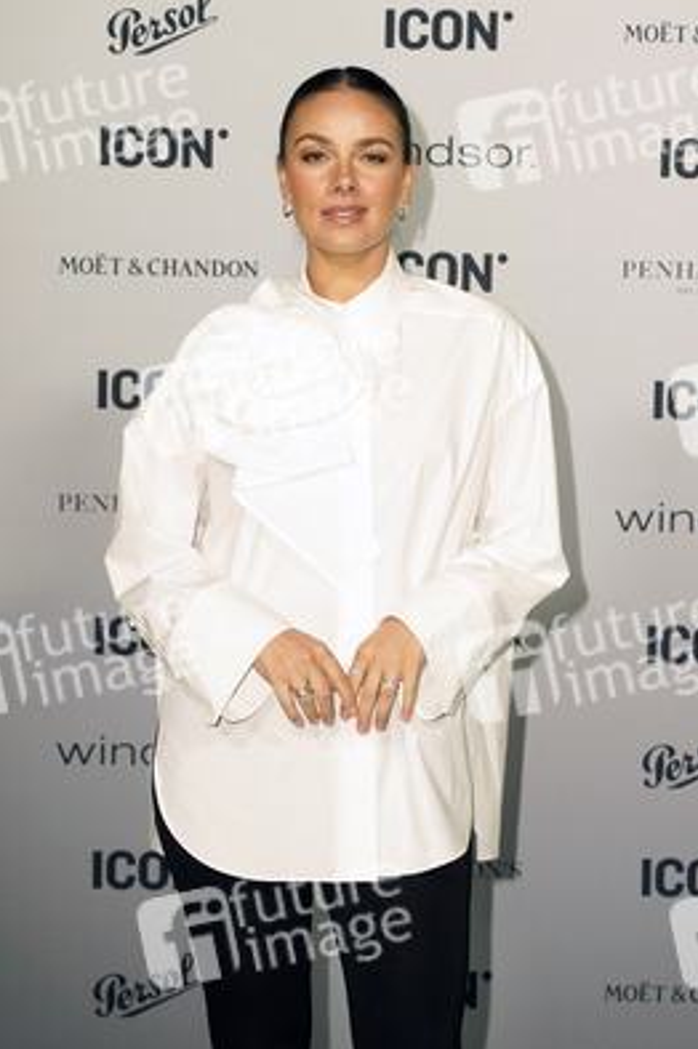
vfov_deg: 30.5
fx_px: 1923
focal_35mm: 66
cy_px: 527
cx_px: 352
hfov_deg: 20.6
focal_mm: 65
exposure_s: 1/250
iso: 1600
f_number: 5
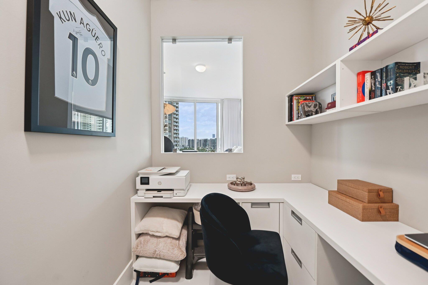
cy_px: 142
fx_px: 166
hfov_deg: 104.3
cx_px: 214
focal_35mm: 14
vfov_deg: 81.2
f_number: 4.5
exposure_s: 1/30
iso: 100
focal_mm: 14
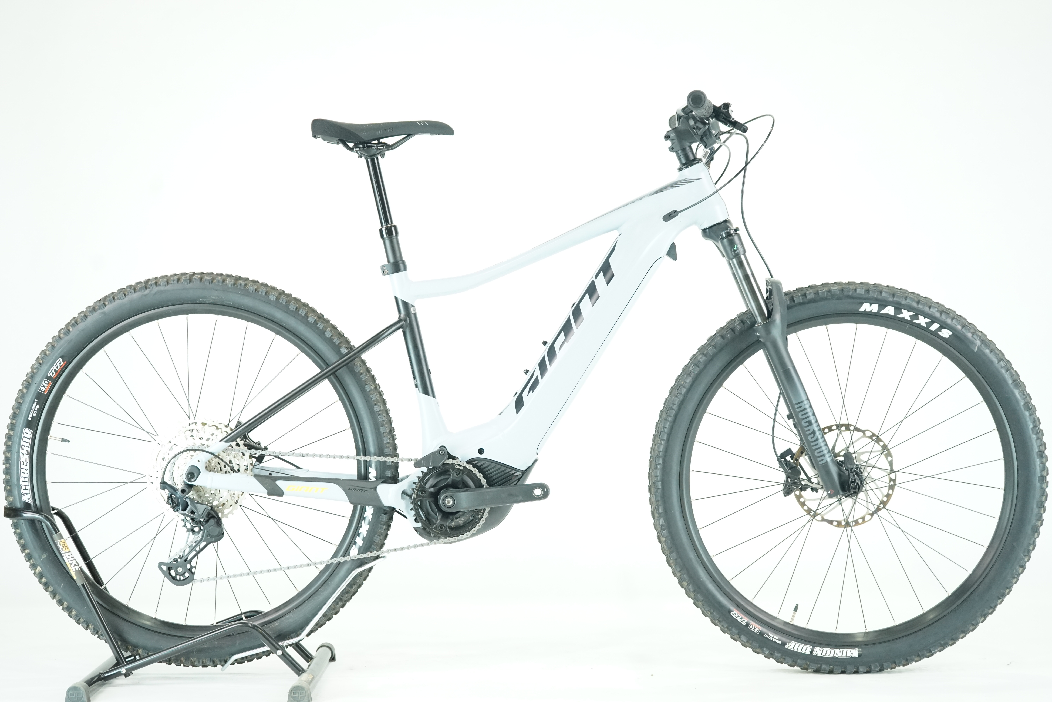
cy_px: 351
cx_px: 526
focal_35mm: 55
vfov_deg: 24.6
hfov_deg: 36.2
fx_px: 1607
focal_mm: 55
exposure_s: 1/200
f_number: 5
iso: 3200
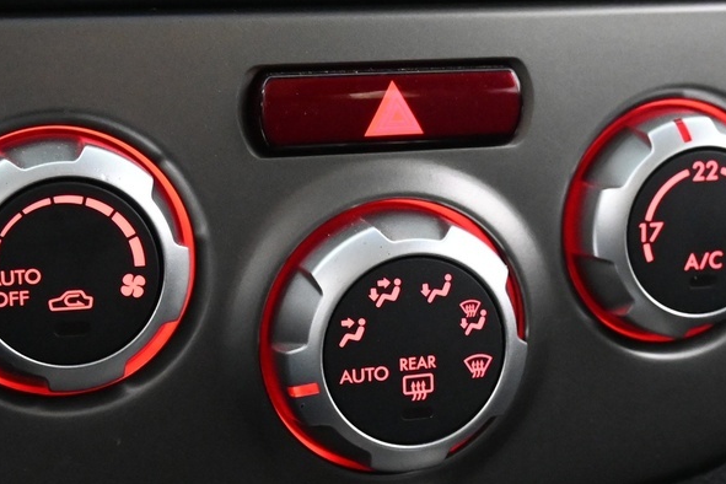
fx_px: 1742
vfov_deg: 15.8
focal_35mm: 86
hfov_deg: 23.5
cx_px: 412
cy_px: 346
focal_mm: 21
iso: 3600
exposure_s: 1/30
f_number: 4
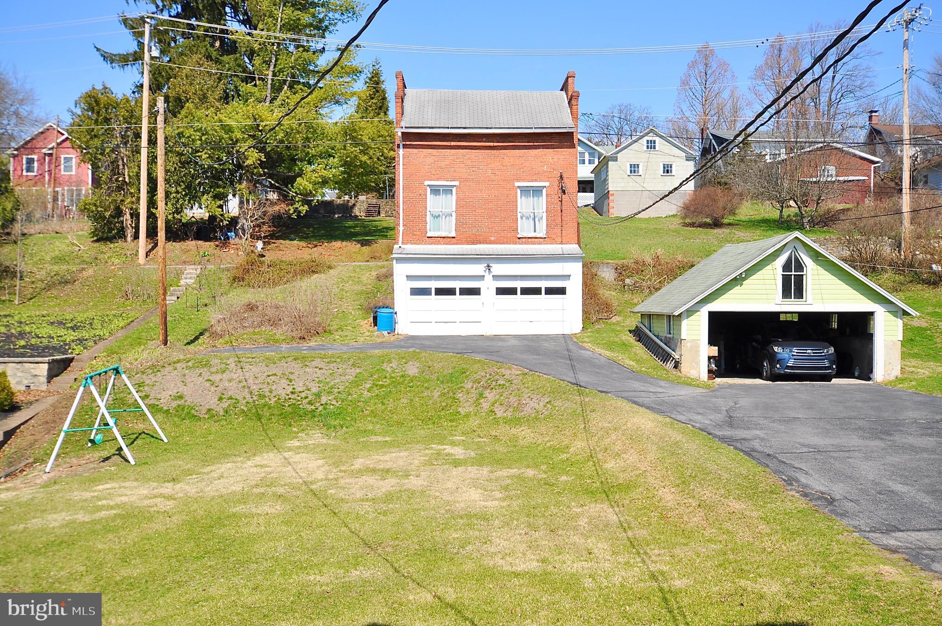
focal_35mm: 36
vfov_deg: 36.8
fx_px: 941
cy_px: 313
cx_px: 471
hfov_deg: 53.2
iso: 200
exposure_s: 1/320
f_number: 8
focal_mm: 24
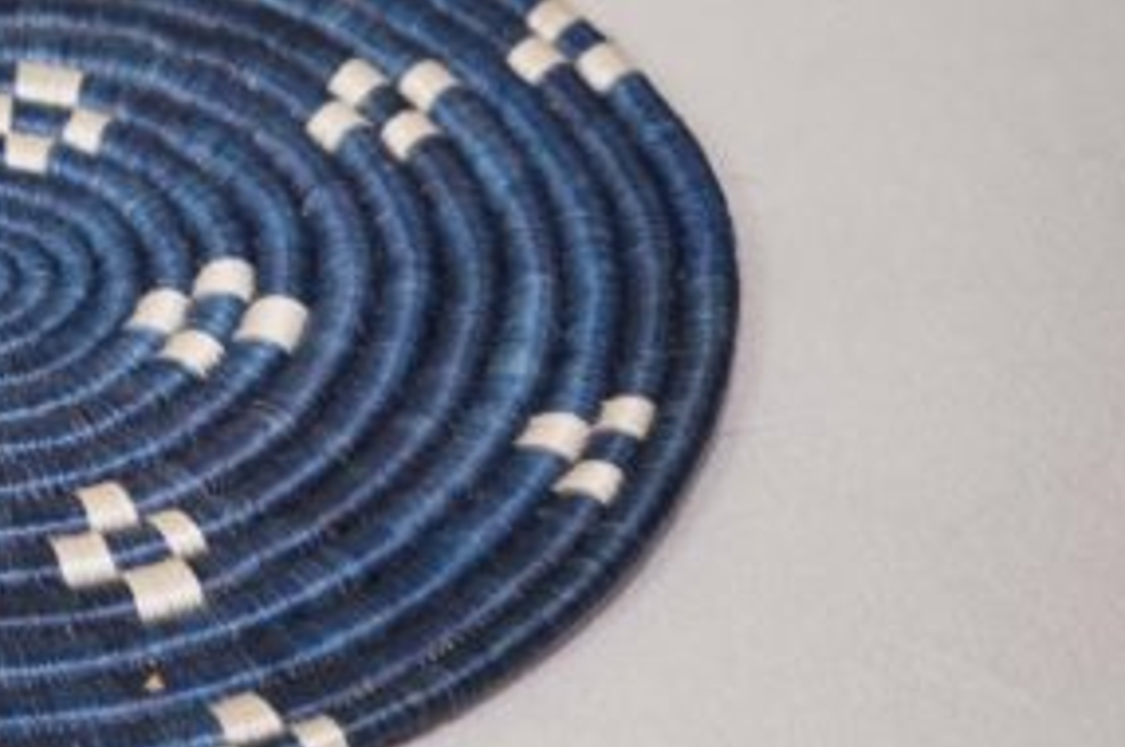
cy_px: 405
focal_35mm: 105
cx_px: 55
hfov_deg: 19.0
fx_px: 3277
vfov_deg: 13.0
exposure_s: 1/80
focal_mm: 50
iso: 800
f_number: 6.3
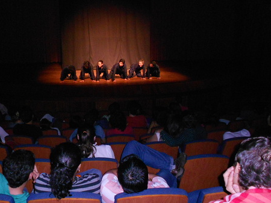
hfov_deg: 49.8
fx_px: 290
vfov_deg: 38.6
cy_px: 103
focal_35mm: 37
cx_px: 107
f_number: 3.2
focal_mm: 4.6
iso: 400
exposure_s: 1/25
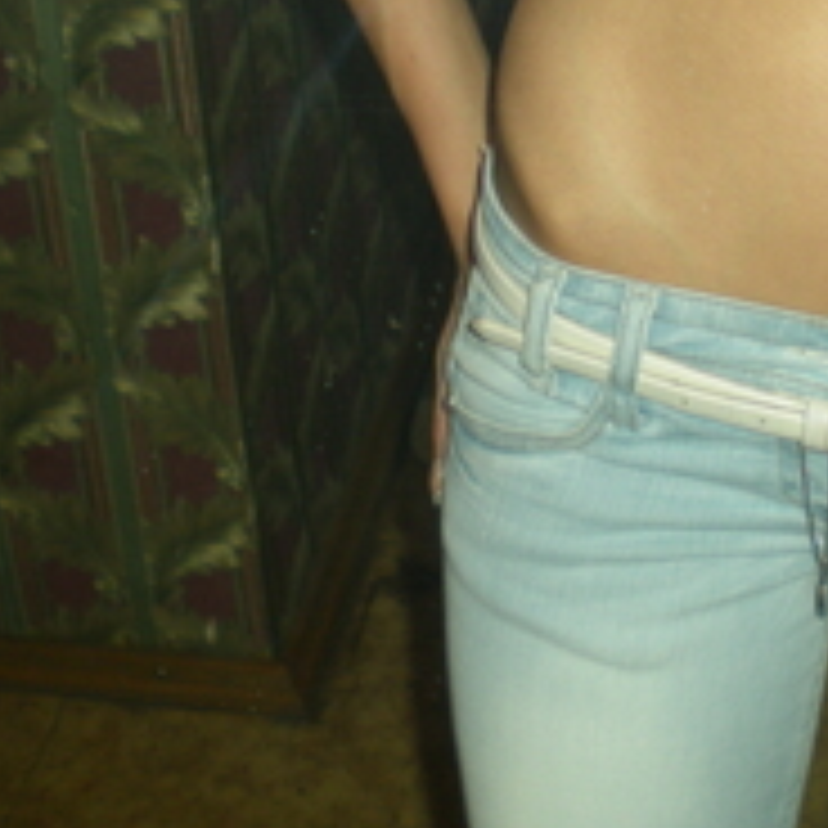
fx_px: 2219
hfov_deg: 20.9
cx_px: 670
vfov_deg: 20.8
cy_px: 117
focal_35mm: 82
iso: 50
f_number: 3.1
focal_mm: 6.3
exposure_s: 1/60
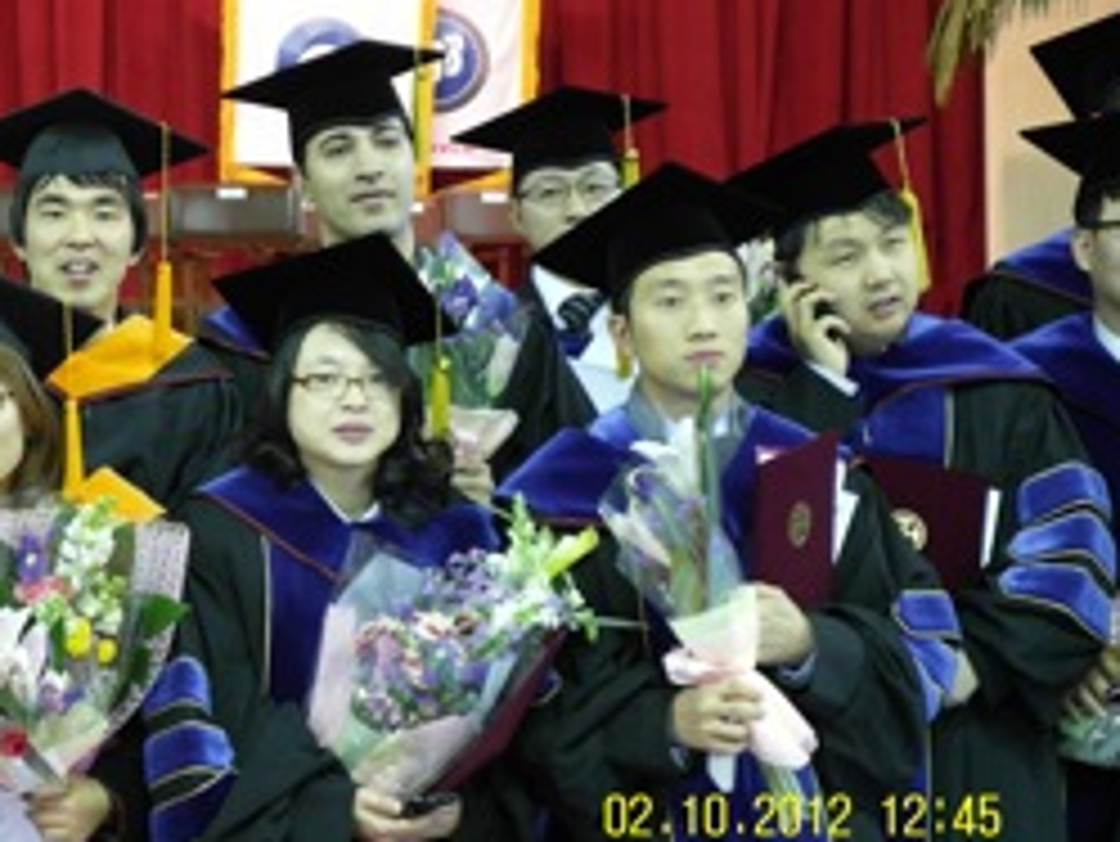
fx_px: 4111
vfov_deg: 11.7
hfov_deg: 15.4
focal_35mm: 127
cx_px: 153
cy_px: 230
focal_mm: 15.6
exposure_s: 1/30
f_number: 2.4
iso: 240
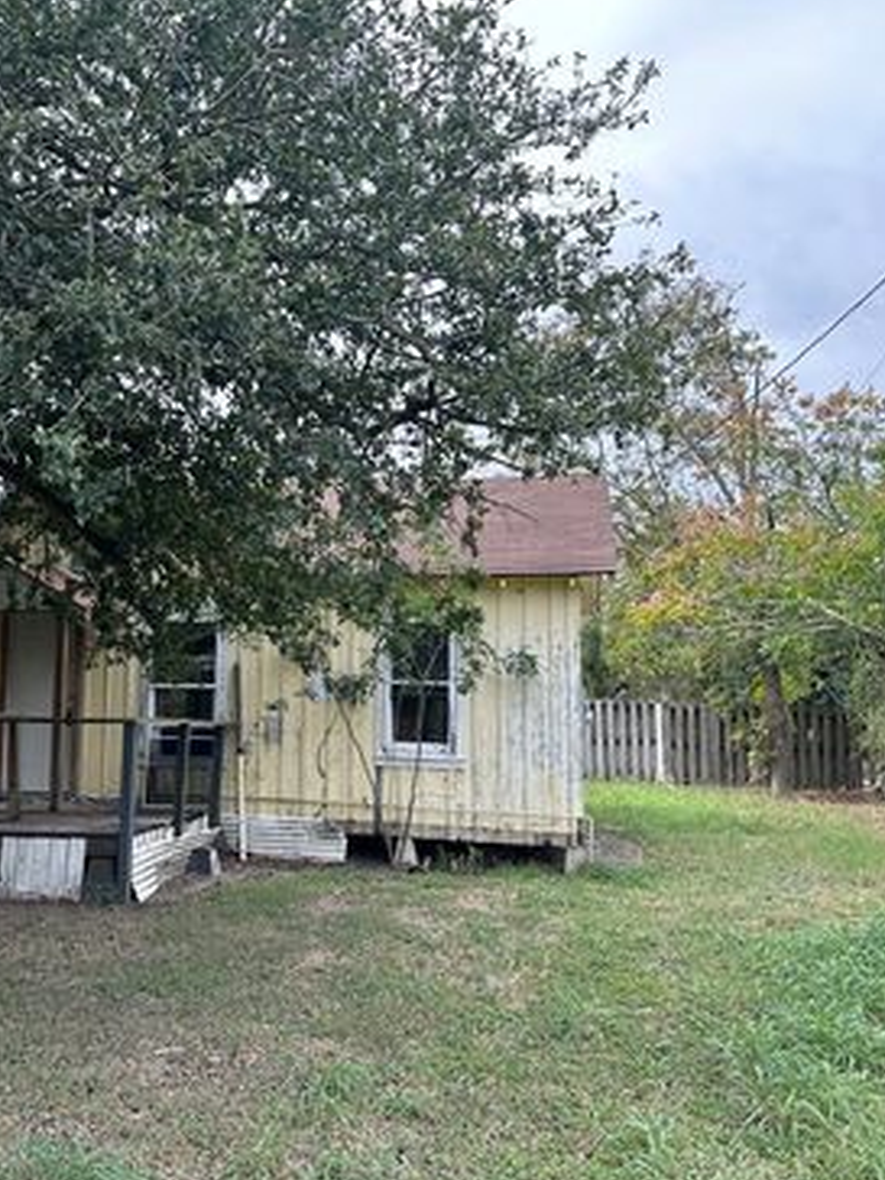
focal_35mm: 33
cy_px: 582
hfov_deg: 42.1
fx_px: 1125
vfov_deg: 55.4
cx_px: 259
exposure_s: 1/894
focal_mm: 6.86
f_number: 1.78
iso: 80
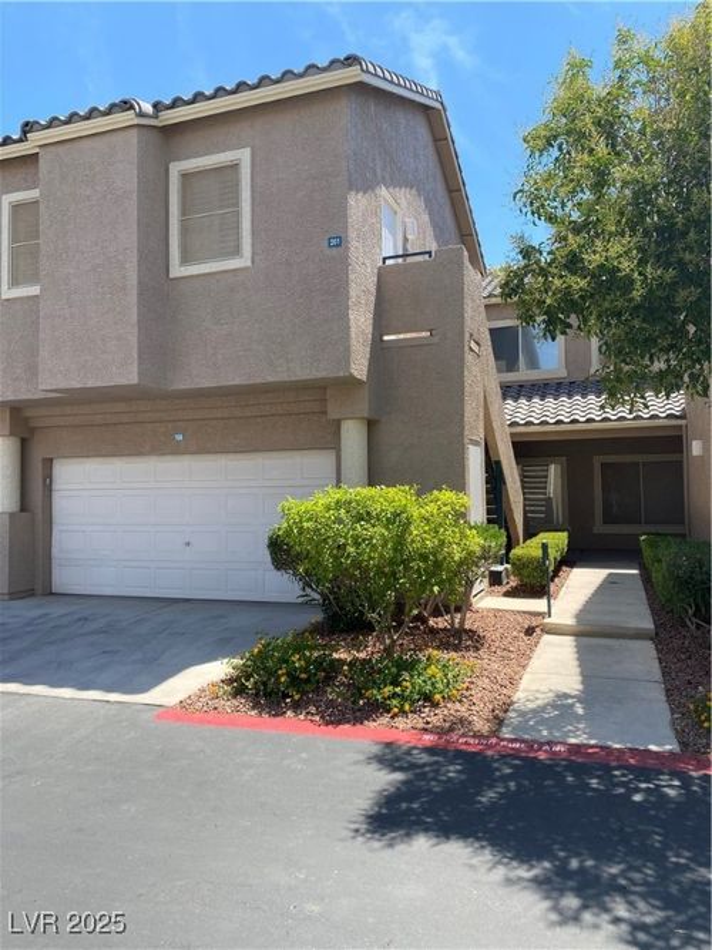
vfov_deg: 67.3
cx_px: 356
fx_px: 713
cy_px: 475
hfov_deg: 53.0
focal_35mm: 26
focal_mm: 4.25
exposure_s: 1/1362
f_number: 1.8
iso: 32
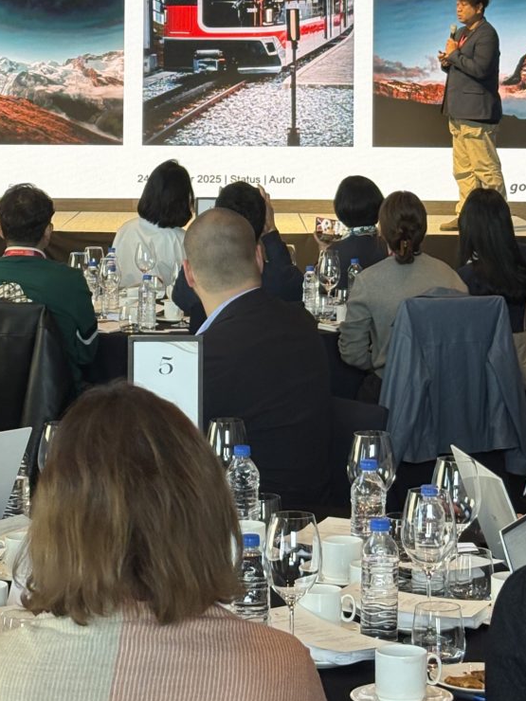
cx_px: 275
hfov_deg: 13.7
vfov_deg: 17.8
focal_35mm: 108
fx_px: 2188
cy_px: -2
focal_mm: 5.96
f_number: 1.6
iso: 50
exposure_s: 1/122
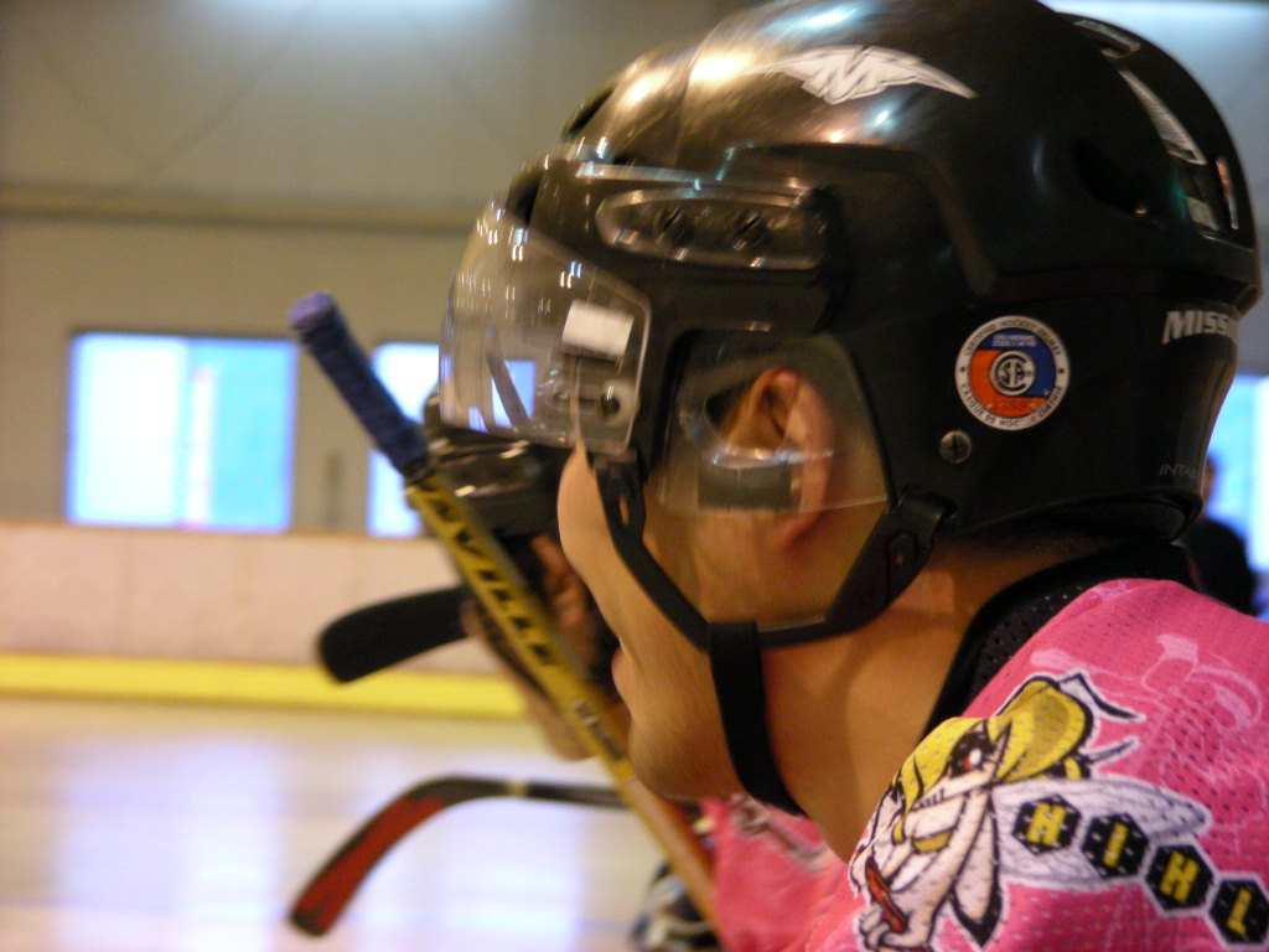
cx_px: 634
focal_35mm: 172
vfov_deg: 8.6
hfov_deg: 11.5
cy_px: 476
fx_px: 6305
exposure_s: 1/15
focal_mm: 28.7
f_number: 3.5
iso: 232
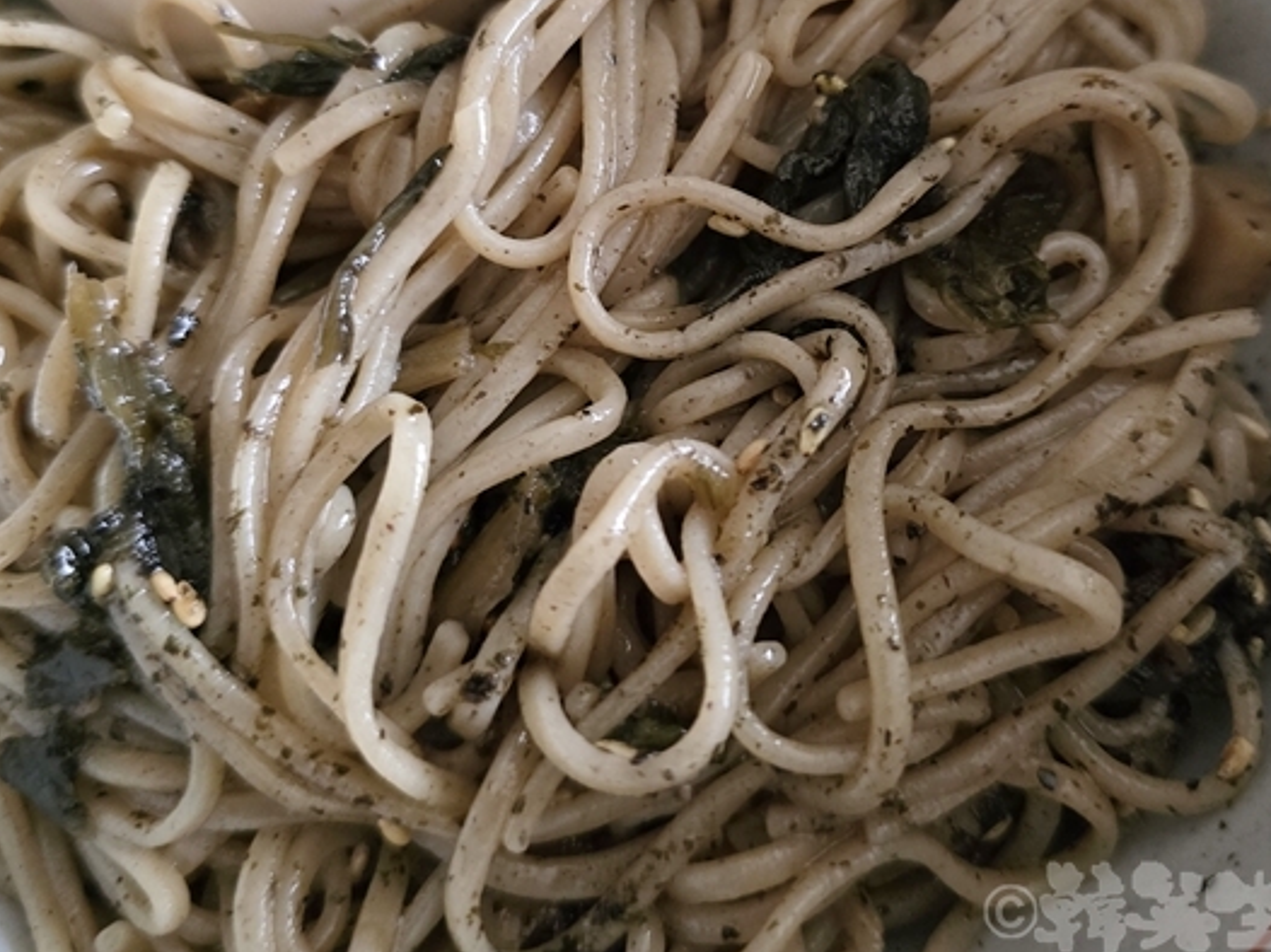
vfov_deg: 49.5
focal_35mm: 28
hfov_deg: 63.5
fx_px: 1028
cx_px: 648
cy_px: 406
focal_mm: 6.3
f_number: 1.7
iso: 1600
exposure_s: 1/30
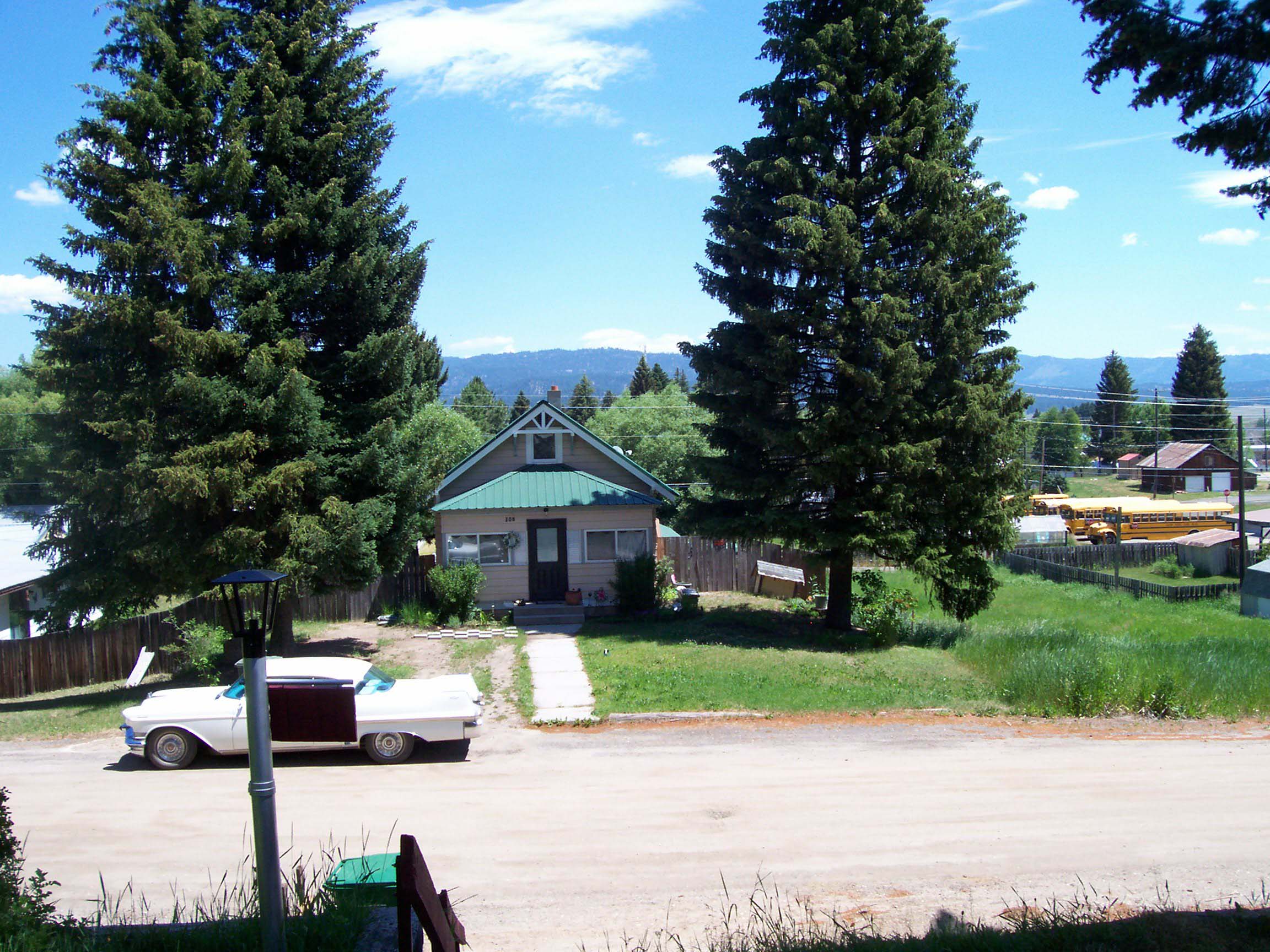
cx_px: 635
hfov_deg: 54.0
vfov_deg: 41.8
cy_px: 476
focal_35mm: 34
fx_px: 1247
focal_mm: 5.6
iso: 80
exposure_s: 1/286
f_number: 5.1
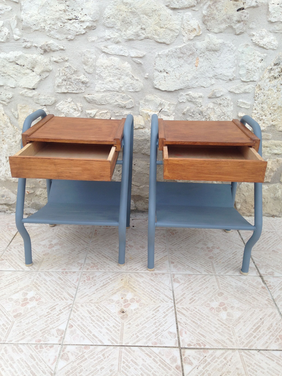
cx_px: 141
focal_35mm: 33
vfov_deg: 55.4
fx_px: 358
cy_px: 188
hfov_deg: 42.9
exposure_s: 1/298
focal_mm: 4.12
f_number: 2.4
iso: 50
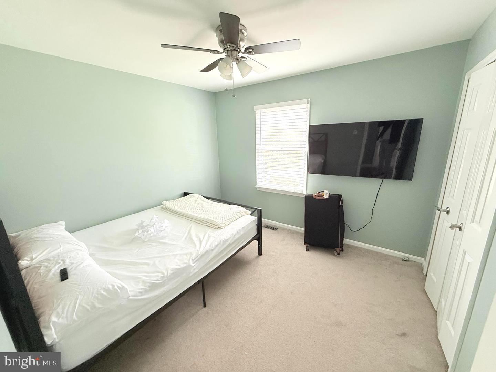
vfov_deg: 85.7
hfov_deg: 102.1
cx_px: 248
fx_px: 201
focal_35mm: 14
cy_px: 186
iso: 200
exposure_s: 1/60
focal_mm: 2.22
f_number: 2.2
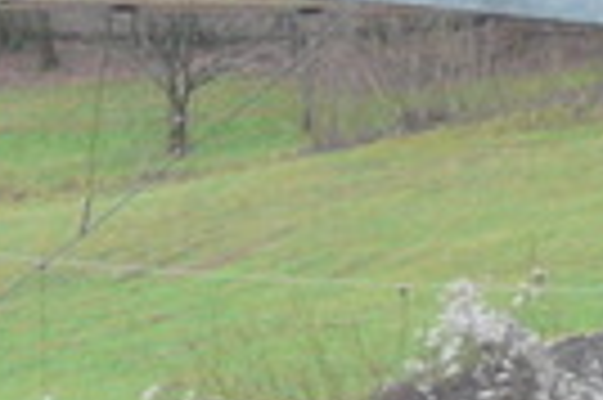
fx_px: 23722
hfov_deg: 1.5
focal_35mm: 1418
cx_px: -477
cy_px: 1142
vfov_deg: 1.0
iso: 160
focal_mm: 30
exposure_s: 1/60
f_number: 3.6
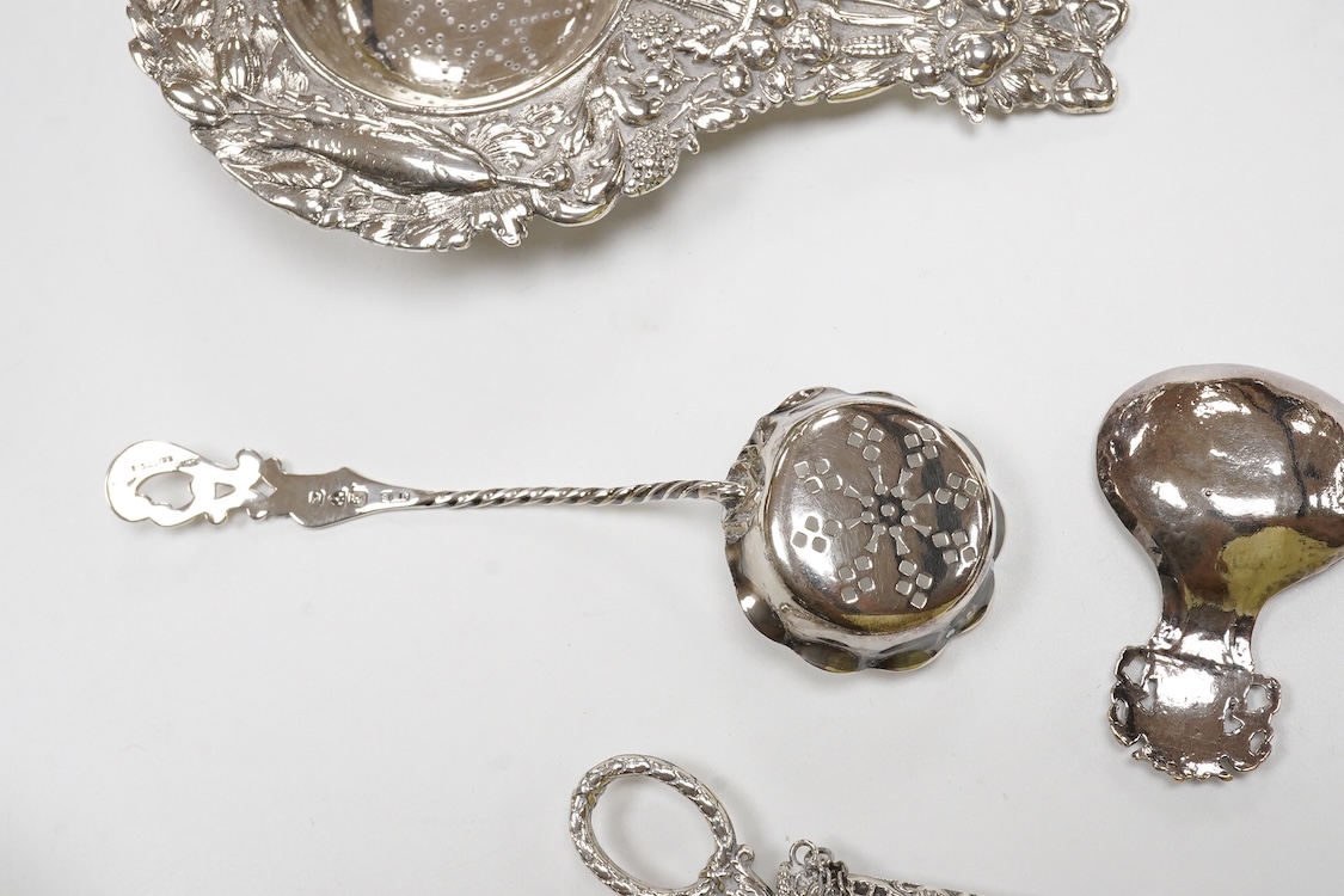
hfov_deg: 43.6
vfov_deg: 29.9
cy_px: 448
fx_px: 1680
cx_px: 672
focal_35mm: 45
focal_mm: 30
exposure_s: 1/100
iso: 2500
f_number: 18
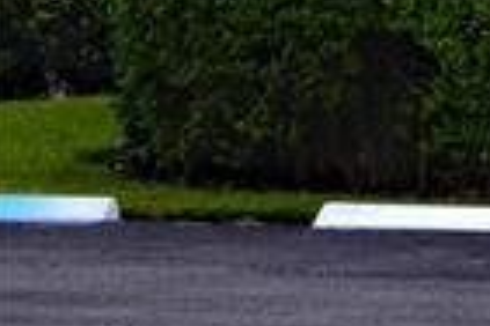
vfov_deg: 3.7
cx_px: 1769
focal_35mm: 362
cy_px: -411
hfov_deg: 5.2
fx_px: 4927
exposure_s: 1/200
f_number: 8
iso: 100
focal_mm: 50
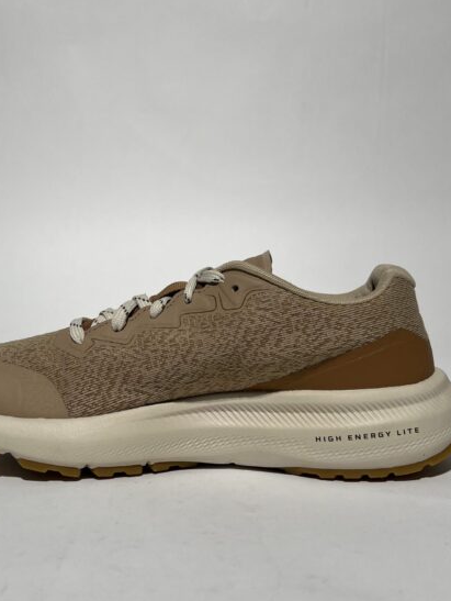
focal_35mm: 38
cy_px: 287
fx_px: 659
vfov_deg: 48.9
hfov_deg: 37.7
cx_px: 210
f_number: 1.6
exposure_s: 1/787
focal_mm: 5.1
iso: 50
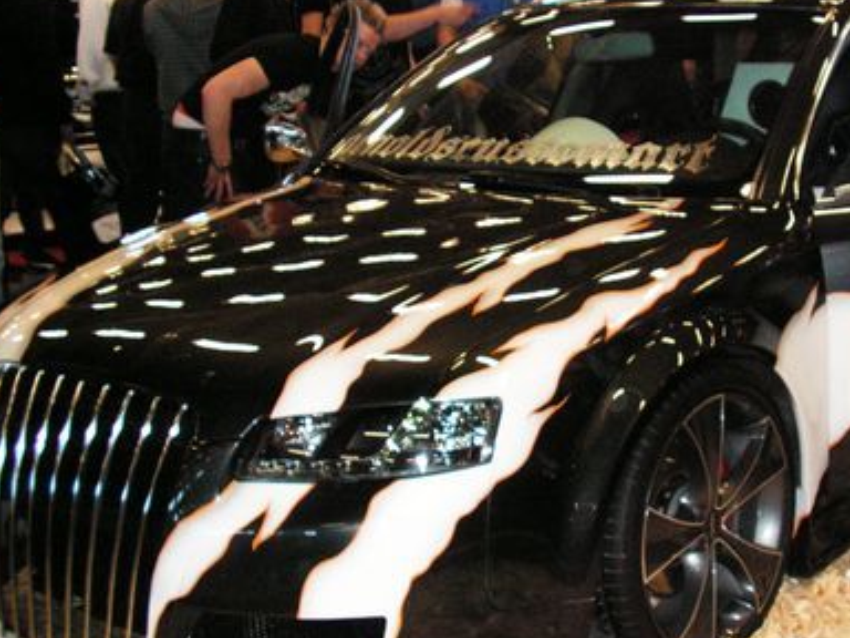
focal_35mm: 60
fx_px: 1473
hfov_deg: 31.6
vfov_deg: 24.4
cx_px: 640
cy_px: 308
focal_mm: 6
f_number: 3.2
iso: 160
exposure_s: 1/40
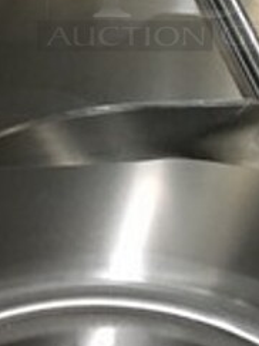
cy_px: -23
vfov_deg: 19.5
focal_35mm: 97
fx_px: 969
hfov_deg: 15.2
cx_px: 196
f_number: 2.2
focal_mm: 4.15
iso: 125
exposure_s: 1/4
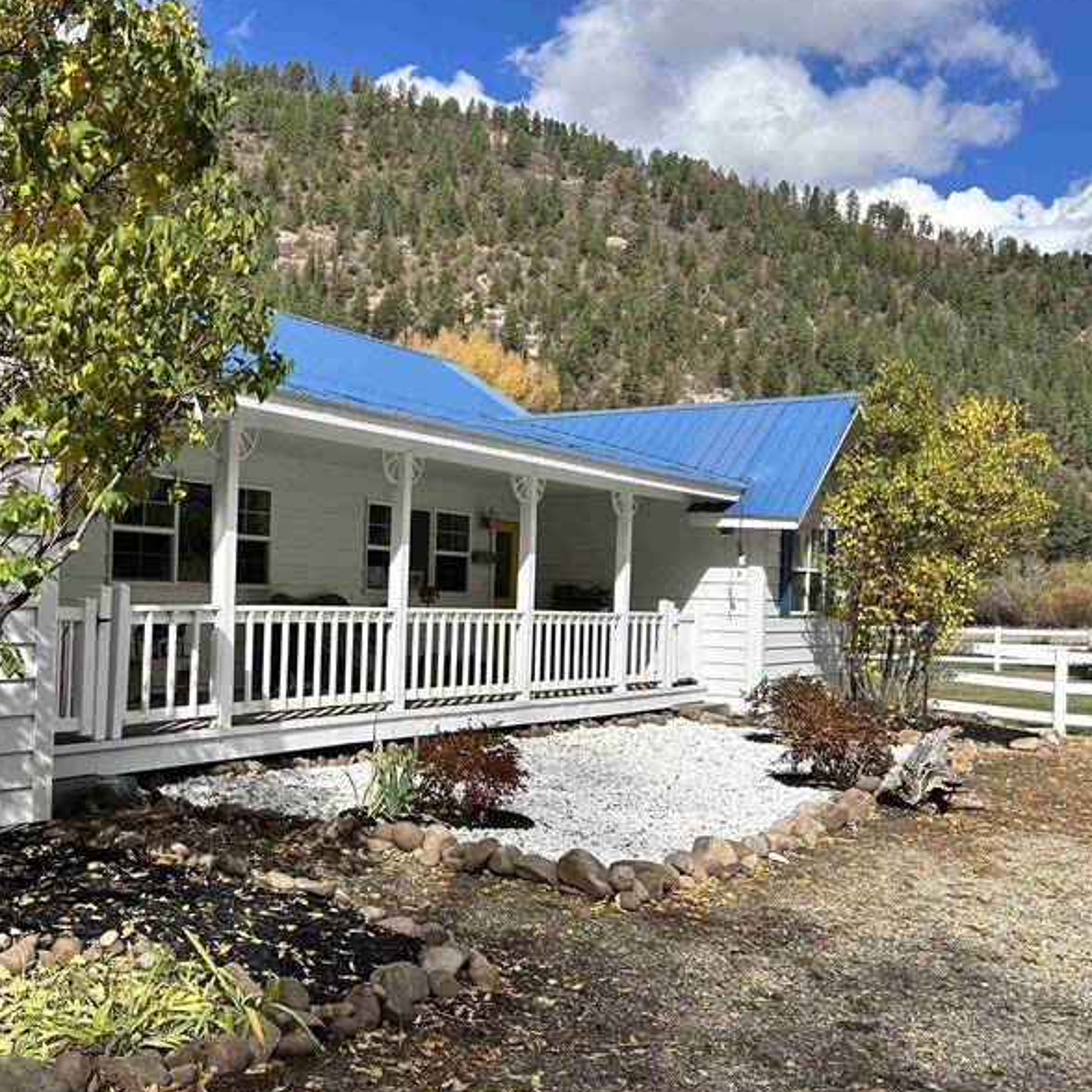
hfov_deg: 40.6
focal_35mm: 40
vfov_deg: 41.8
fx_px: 1428
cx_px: 264
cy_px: 611
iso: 50
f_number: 1.5
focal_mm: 5.7
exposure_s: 1/3165
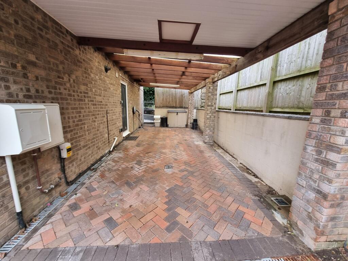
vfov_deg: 89.9
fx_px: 131
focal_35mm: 13
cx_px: 174
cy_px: 130
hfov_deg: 106.2
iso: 64
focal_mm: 2.2
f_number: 2.2
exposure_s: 1/50
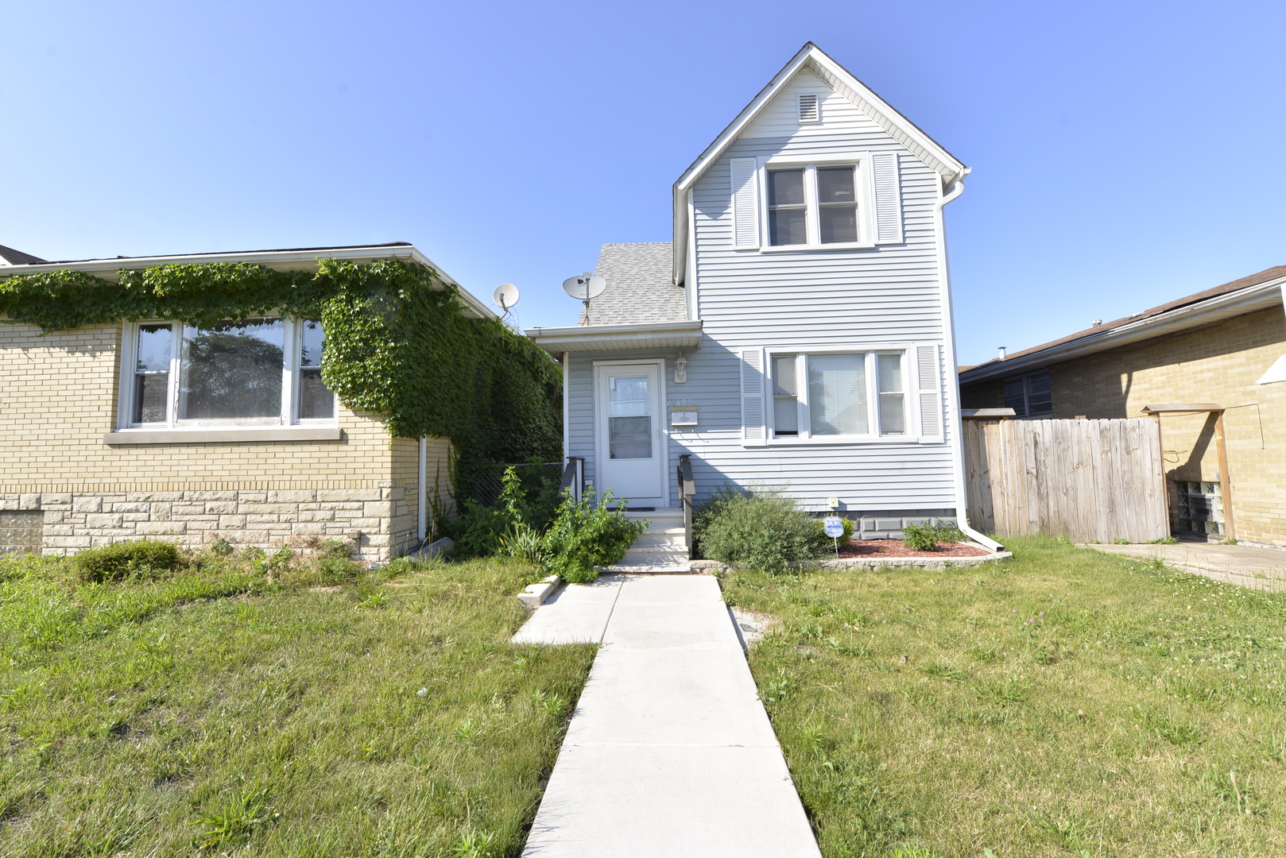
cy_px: 429
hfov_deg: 104.2
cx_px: 643
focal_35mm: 14
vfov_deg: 81.3
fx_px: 500
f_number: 9
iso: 320
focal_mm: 14
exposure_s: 1/400
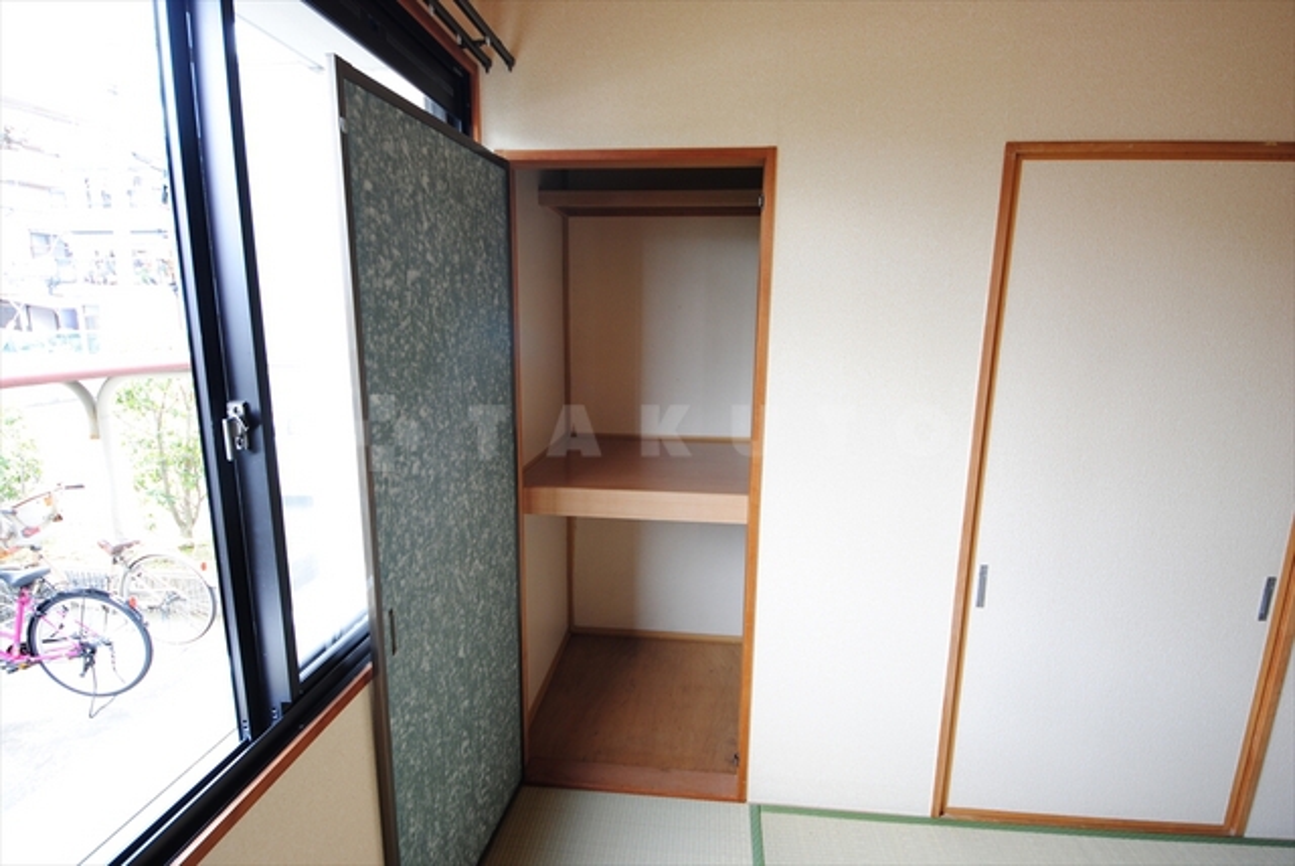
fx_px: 594
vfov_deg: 72.2
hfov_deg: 94.9
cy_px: 433
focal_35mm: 16
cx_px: 648
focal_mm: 11
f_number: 4.8
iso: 100
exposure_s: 1/6
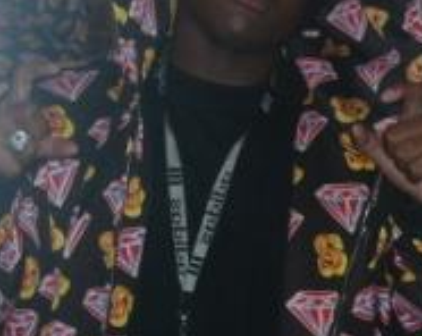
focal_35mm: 165
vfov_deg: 9.3
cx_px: 270
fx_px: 2056
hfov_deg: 11.7
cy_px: 232
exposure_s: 1/60
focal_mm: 11.6
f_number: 4
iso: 200
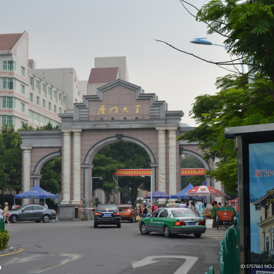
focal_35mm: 77
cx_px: 123
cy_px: 137
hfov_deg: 22.5
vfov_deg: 22.5
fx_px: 690
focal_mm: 40
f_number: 6.3
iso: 100
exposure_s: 1/160
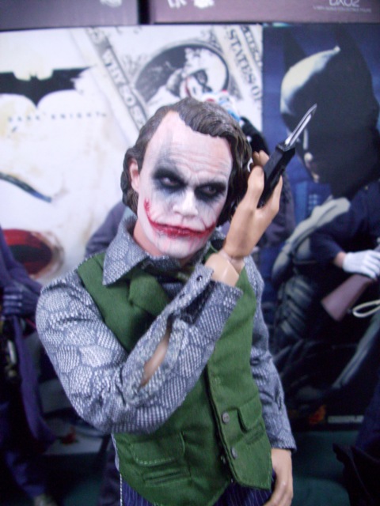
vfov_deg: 56.8
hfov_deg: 44.2
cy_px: 253
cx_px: 190
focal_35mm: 32
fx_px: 468
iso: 160
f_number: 2.9
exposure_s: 1/13
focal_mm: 5.7
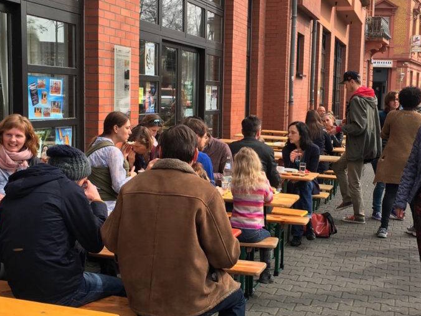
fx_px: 596
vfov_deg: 29.7
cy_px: 157
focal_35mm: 49
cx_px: 221
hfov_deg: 38.9
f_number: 2.2
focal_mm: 4.15
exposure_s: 1/472
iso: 25
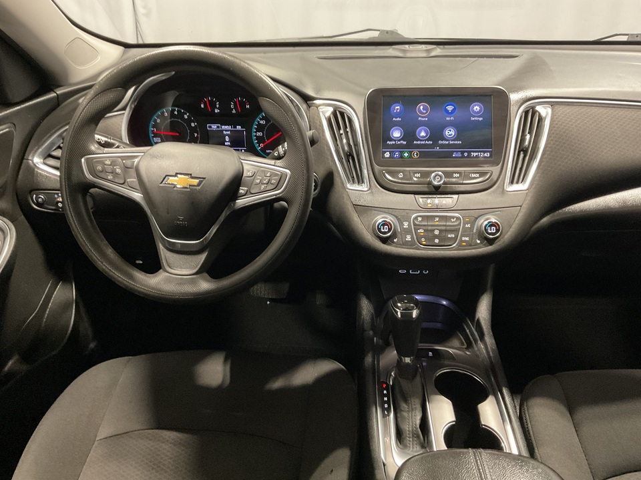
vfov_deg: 48.2
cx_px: 320
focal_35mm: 29
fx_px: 537
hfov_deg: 61.7
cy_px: 240
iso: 320
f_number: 1.8
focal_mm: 3
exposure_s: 1/25
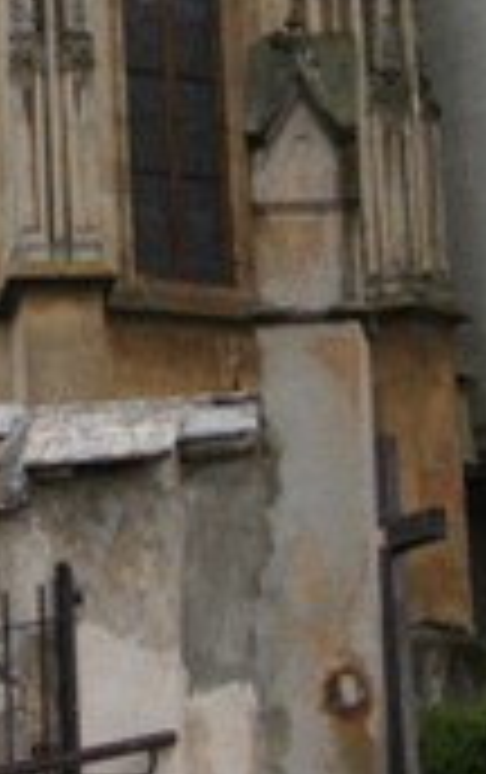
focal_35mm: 199
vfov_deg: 10.4
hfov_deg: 6.6
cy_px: -117
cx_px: -153
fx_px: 4201
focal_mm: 35
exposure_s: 1/40
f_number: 5
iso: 400
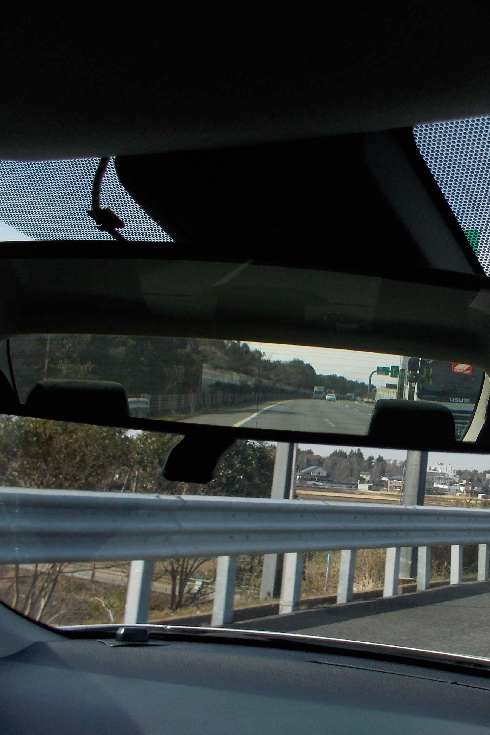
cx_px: 449
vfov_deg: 47.4
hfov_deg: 31.0
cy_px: 371
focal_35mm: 41
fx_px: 837
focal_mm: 4.1
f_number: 3.3
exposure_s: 1/640
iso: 80
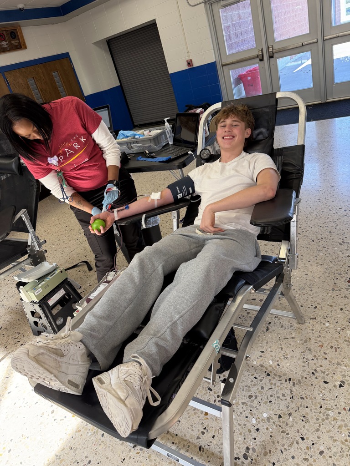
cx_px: 175
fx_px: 324
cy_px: 233
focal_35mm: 24
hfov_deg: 56.8
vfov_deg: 71.6
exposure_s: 1/120
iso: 100
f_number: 1.78
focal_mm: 6.76
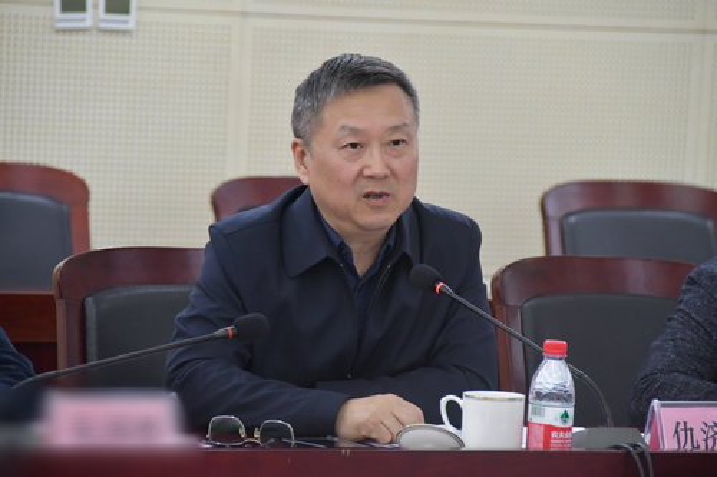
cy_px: 238
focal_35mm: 255
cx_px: 358
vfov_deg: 5.4
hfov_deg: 8.1
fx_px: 5077
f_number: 5.6
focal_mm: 170
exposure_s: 1/100
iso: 4500
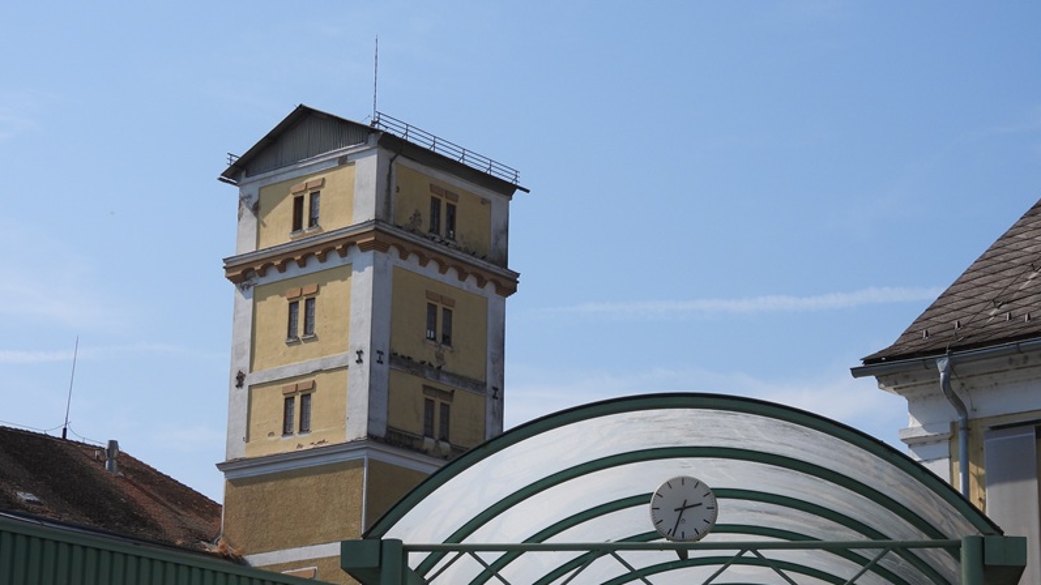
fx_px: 2263
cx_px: 520
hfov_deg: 25.9
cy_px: 350
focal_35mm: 82
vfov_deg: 14.7
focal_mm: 13.4
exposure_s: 1/1600
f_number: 4
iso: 100
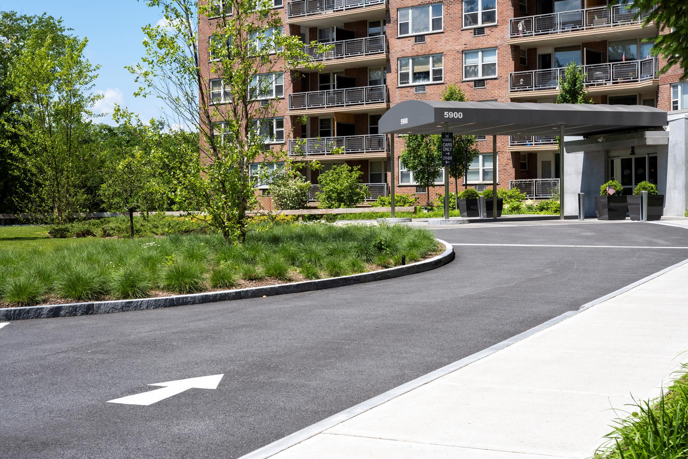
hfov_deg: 38.9
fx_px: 975
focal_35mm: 51
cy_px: 230
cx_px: 344
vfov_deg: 26.5
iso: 160
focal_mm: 51
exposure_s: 1/320
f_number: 11
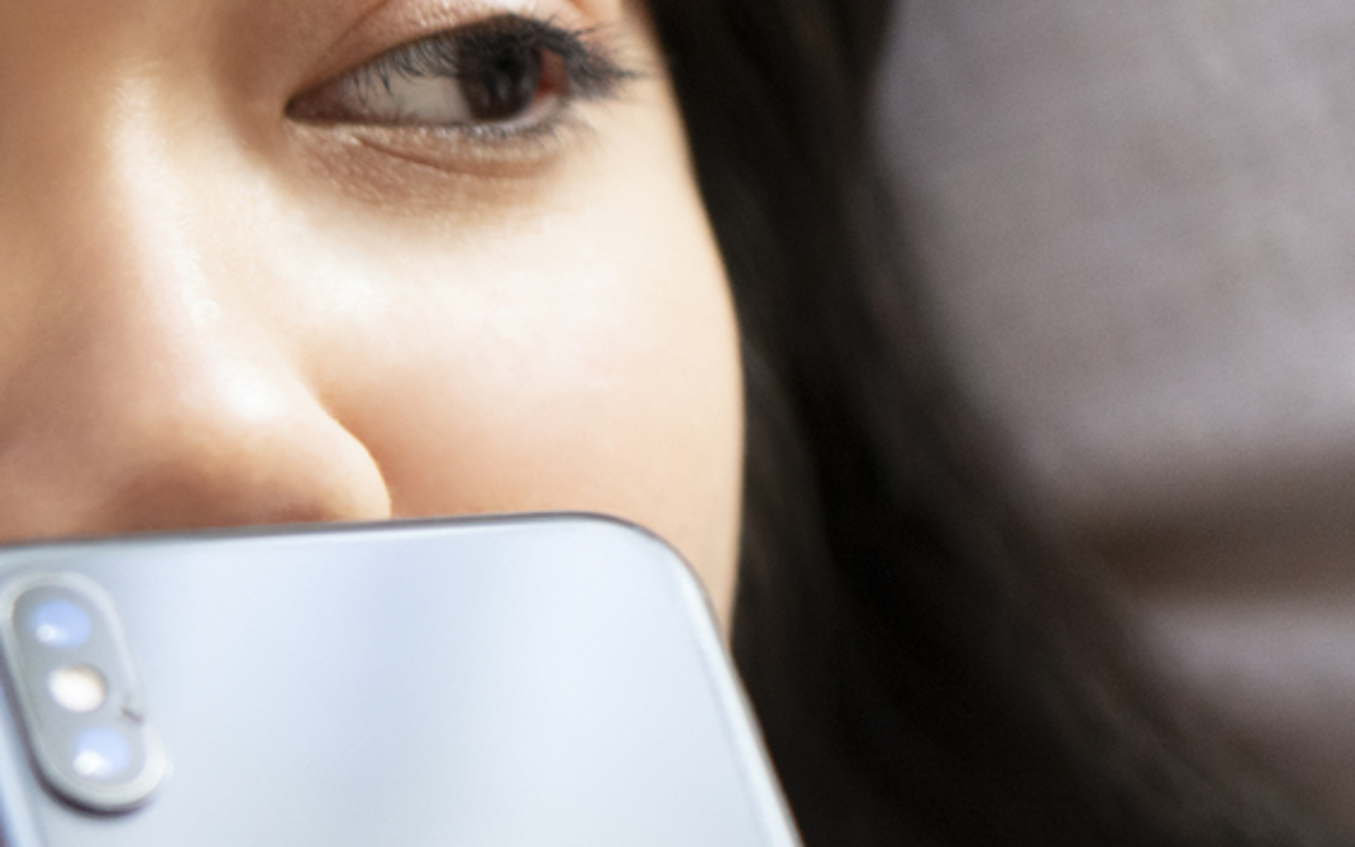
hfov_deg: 6.7
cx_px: -544
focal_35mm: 308
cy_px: 657
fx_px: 11375
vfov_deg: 4.3
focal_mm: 85
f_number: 2.2
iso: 1600
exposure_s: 1/200
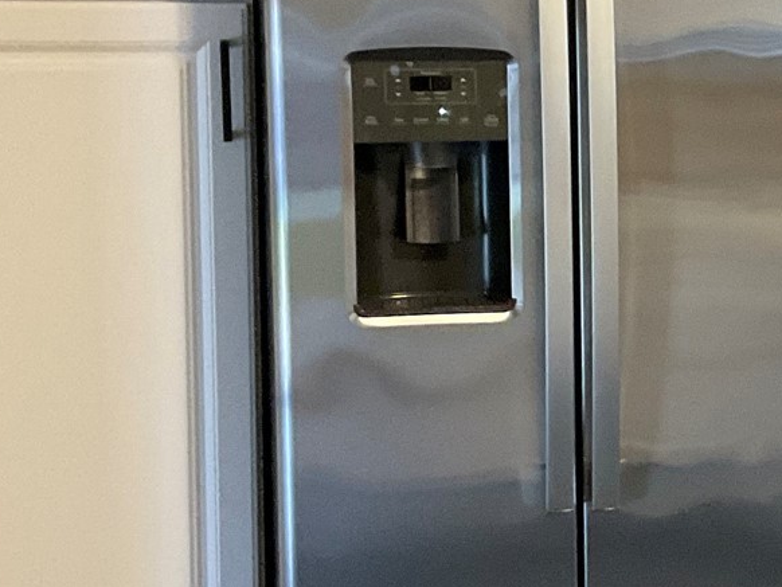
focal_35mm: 102
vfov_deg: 14.5
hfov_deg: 18.1
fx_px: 2305
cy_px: 184
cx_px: 990
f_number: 1.8
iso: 250
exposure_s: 1/60
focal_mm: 3
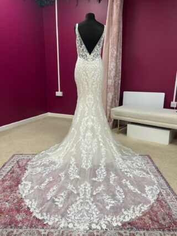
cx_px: 88
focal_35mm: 26
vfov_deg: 67.3
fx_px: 177
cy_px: 118
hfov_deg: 53.0
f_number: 1.6
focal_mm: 5.1
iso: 100
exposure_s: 1/100
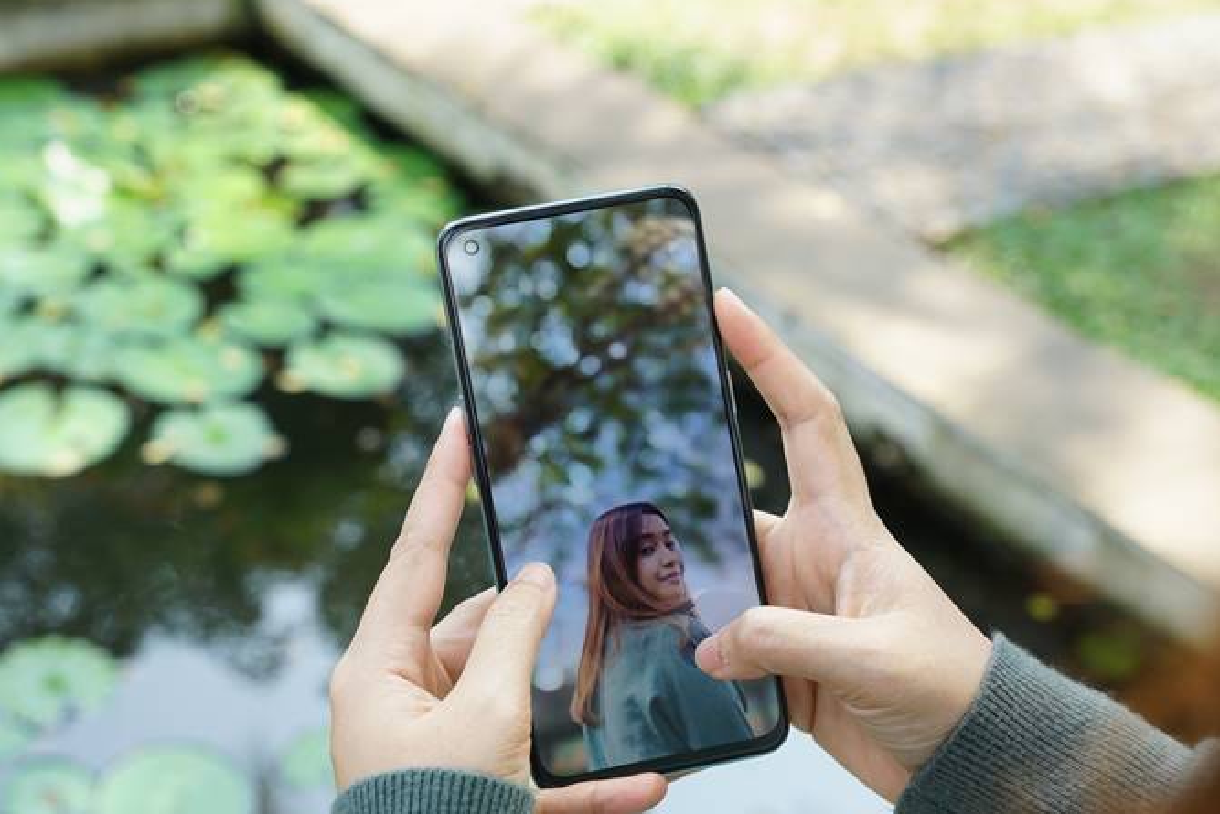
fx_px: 2034
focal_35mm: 60
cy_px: 483
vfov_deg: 22.6
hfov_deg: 33.4
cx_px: 554
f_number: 6.3
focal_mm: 50
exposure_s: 1/200
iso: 500
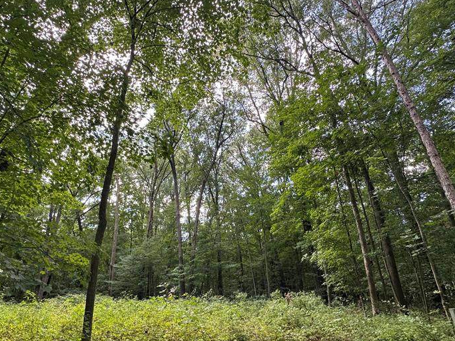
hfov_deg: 78.7
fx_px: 276
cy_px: 178
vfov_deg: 63.4
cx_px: 200
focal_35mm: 21
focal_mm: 2.22
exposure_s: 1/99
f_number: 2.2
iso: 80
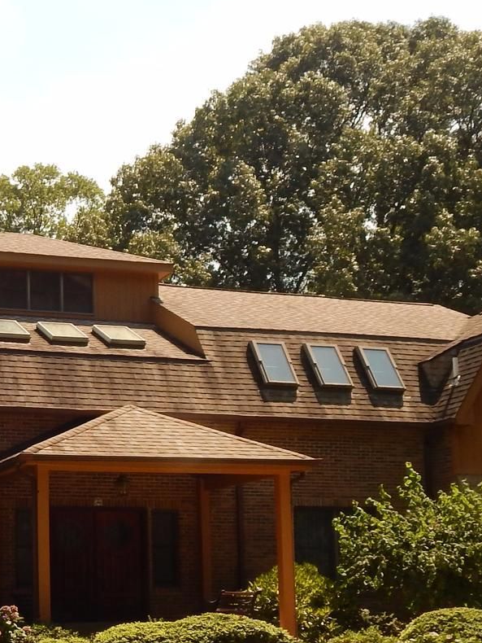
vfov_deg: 33.2
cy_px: 475
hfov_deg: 24.4
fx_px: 1058
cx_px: -13
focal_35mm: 57
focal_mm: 4
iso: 125
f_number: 3
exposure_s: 1/1500
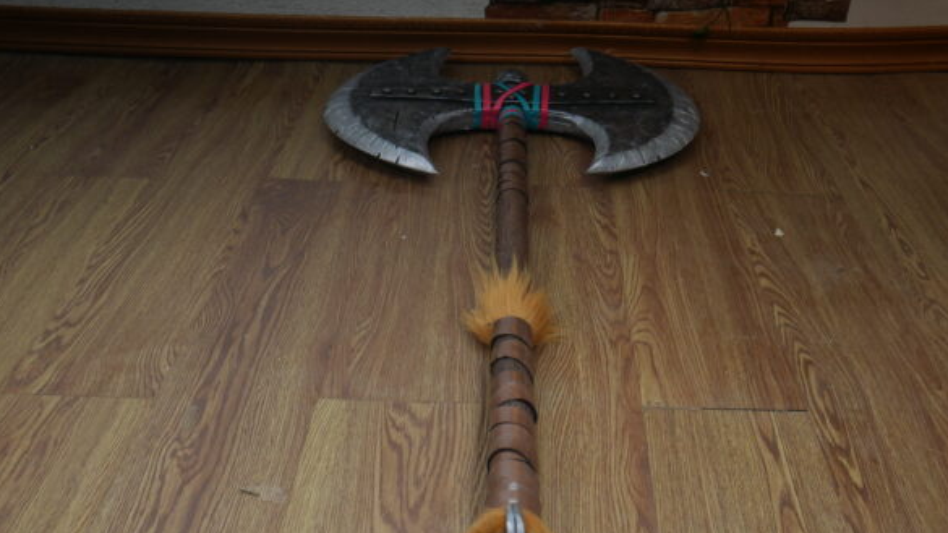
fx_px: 955
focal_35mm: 38
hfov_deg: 52.8
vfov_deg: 31.2
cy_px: 296
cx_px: 480
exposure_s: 1/80
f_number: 9
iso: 200
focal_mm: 17
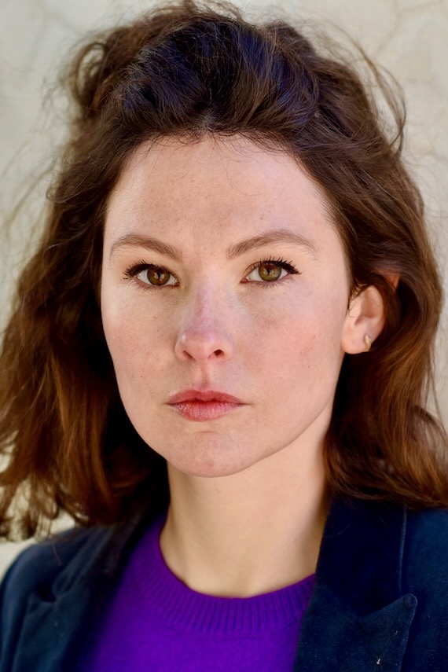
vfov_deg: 23.9
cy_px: 336
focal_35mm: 85
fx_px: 1587
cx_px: 224
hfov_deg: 16.1
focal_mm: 85
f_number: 4
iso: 400
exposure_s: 1/800
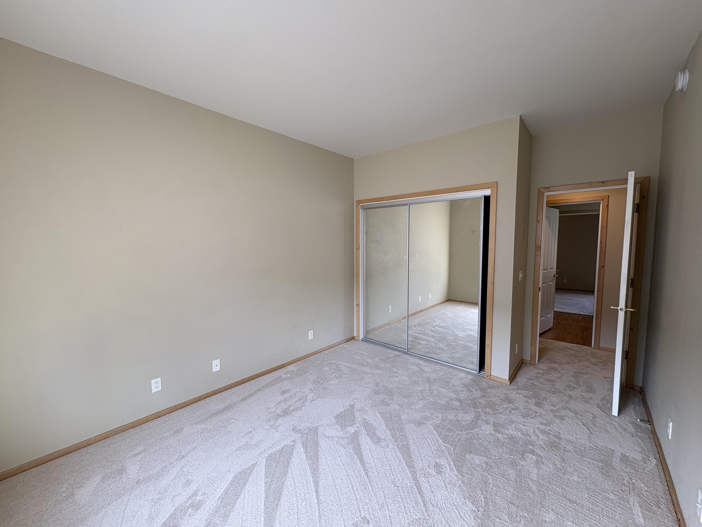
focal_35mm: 14
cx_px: 351
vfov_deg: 85.7
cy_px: 264
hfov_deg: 102.1
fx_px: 284
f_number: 2.2
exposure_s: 1/120
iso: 100
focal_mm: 2.22
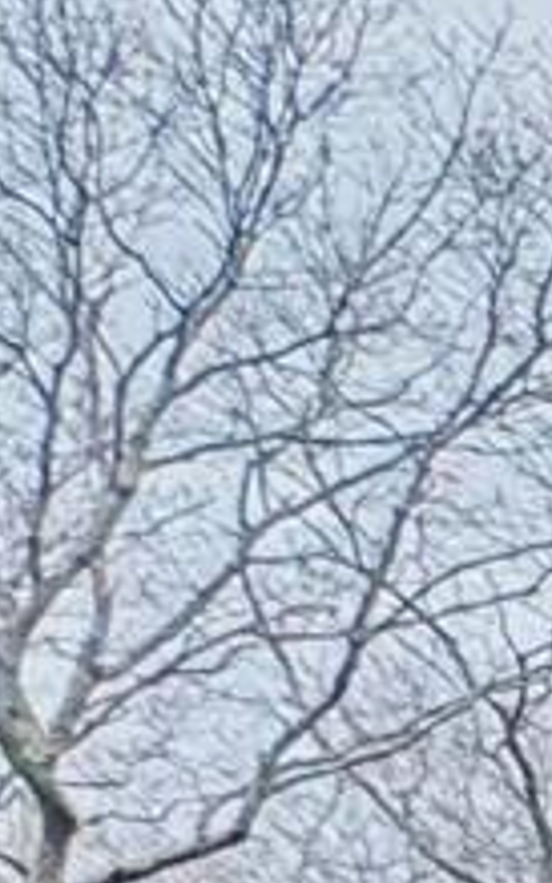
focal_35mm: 139
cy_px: 1665
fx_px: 3344
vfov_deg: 13.3
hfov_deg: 5.2
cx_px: 3332
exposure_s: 1/121
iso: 80
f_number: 2.2
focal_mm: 2.22
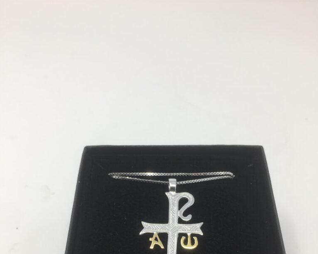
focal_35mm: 38
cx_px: 159
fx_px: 358
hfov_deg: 47.9
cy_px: 211
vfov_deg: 37.4
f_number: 2.2
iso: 32
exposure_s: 1/100
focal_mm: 4.15
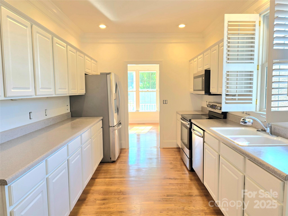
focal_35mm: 23
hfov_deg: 73.9
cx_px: 144
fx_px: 191
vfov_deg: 58.9
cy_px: 108
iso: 80
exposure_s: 1/120
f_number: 1.7
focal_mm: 6.3
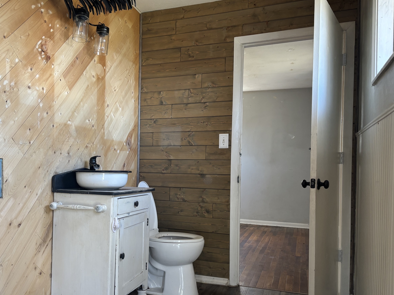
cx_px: 156
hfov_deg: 56.3
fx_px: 364
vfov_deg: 44.0
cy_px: 170
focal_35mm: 32
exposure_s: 1/60
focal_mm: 5.96
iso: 125
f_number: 1.6
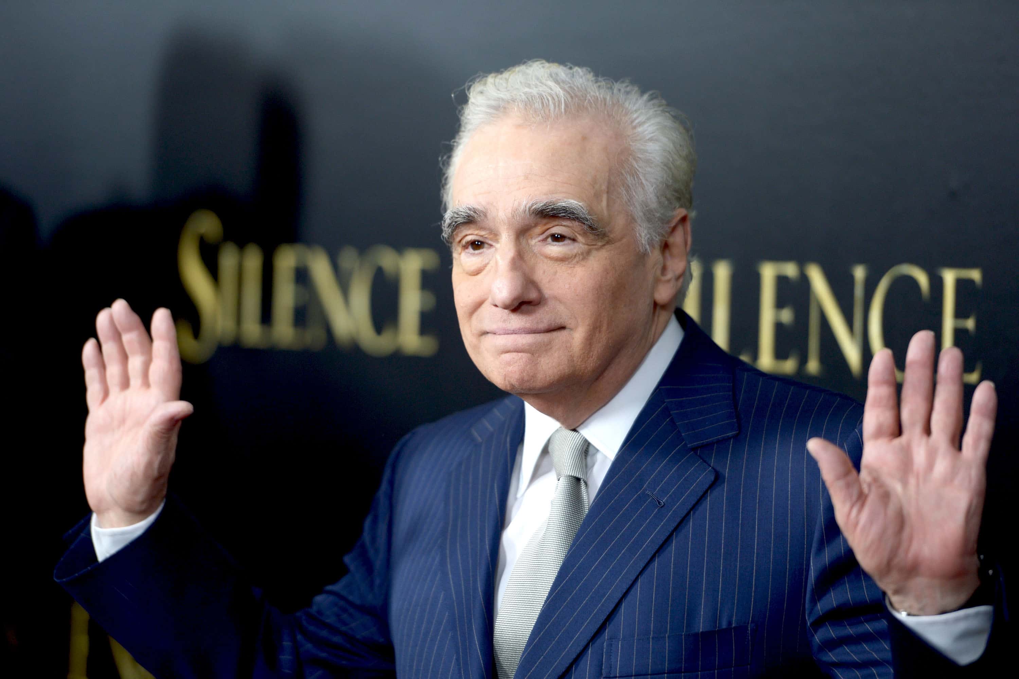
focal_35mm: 200
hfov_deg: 10.3
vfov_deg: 6.9
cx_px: 510
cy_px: 340
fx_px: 5661
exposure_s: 1/250
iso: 1000
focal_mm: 200
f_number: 3.2
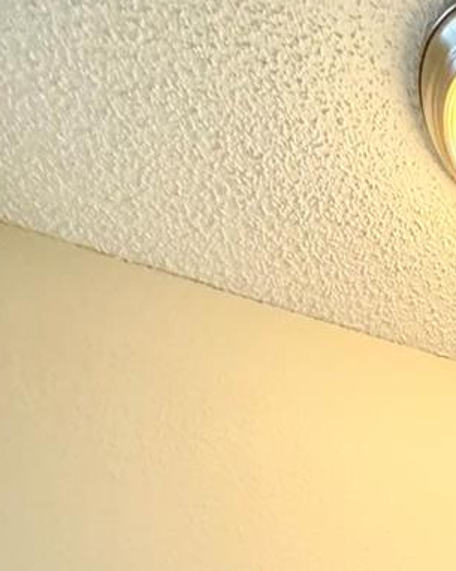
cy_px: 1136
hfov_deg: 20.9
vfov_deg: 19.4
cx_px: 776
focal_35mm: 55
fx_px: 929
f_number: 2.2
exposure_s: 1/60
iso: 320
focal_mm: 2.22
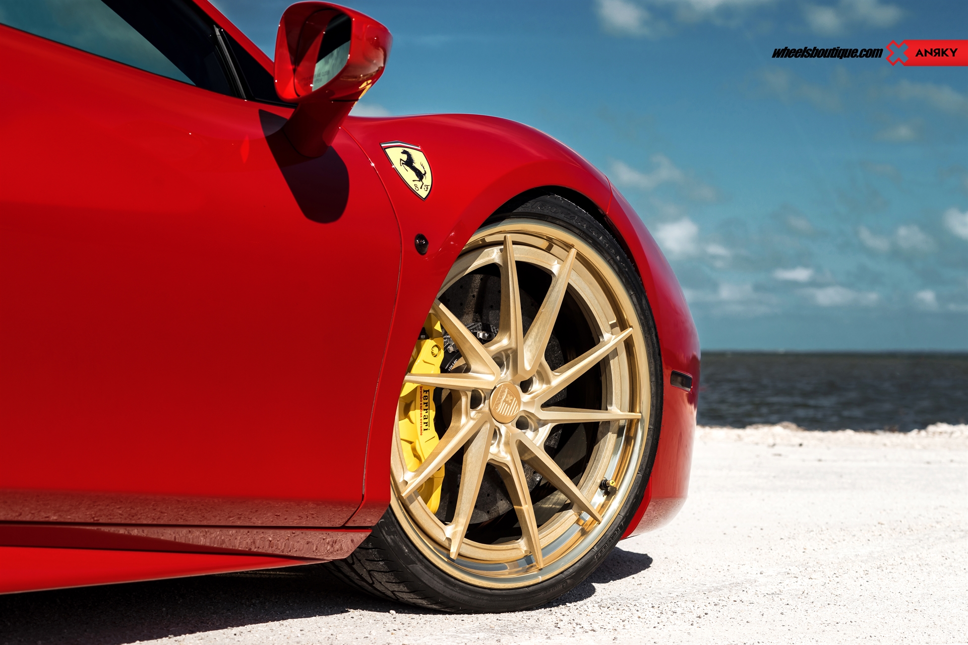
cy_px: 322
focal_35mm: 82
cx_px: 484
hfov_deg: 24.8
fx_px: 2205
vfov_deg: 16.7
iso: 100
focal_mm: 82
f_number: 8
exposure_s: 1/200
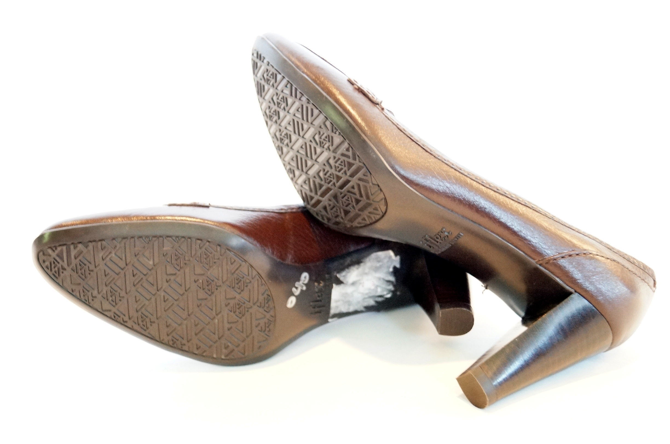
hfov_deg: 46.5
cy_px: 222
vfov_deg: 31.8
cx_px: 335
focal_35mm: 42
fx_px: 780
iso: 3200
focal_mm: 28
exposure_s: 1/30
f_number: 4.5
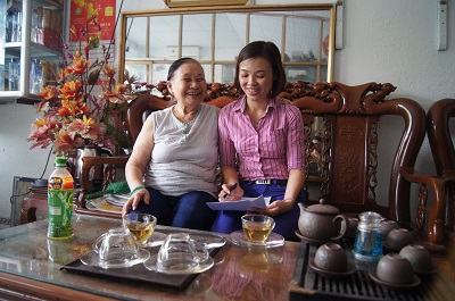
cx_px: 228
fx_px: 341
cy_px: 150
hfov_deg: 67.5
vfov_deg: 47.7
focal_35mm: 27
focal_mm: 18
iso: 1600
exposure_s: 1/100
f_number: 3.5
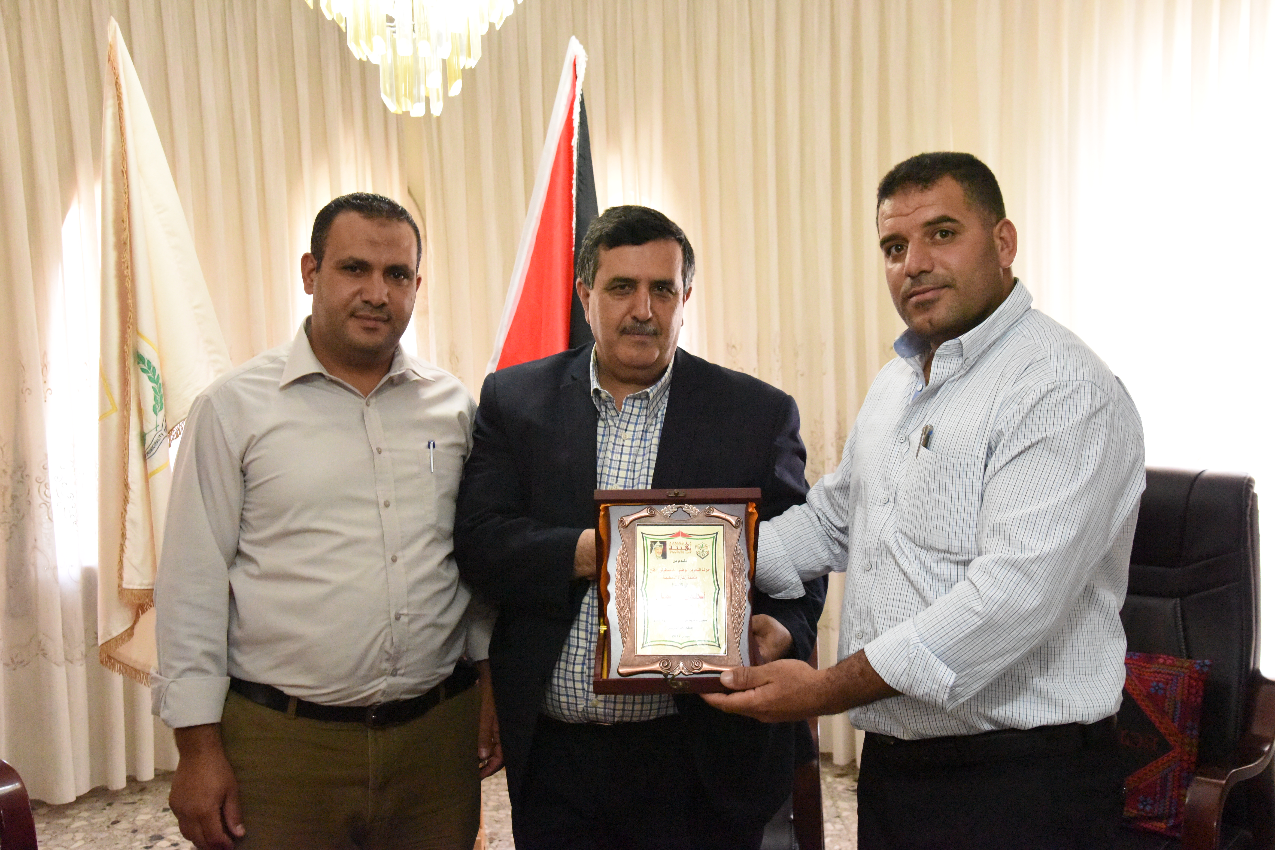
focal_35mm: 40
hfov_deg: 48.5
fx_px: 1417
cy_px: 425
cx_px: 638
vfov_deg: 33.4
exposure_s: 1/200
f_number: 7.1
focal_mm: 40
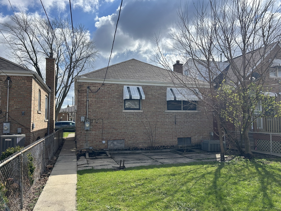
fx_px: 211
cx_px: 140
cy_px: 106
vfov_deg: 53.1
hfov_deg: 67.3
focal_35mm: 26
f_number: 1.5
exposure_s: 1/4831
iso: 50
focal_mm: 5.7
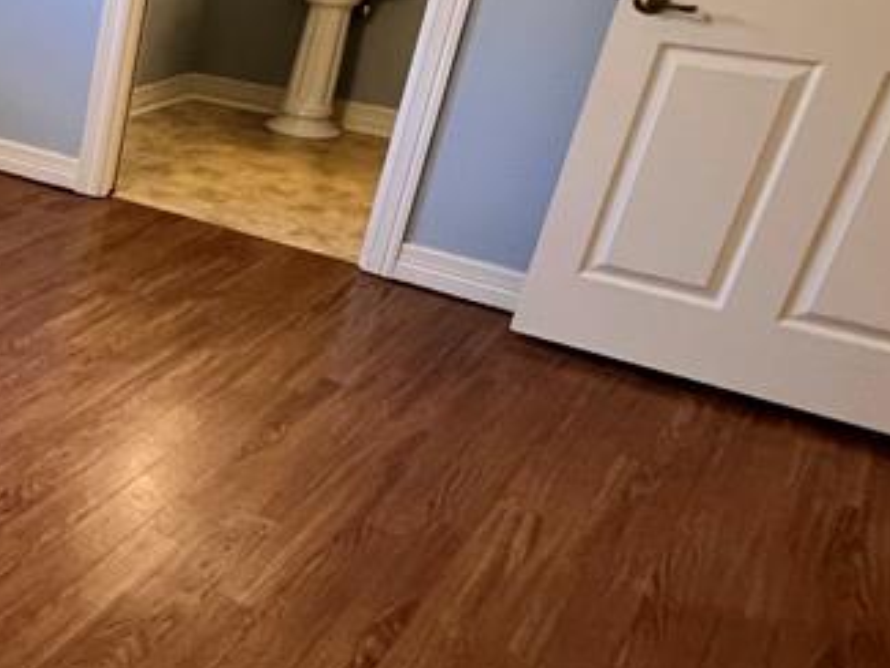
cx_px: -263
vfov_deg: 35.1
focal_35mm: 41
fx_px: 1055
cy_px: 290
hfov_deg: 33.6
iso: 320
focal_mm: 1.57
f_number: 1.8
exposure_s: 1/60
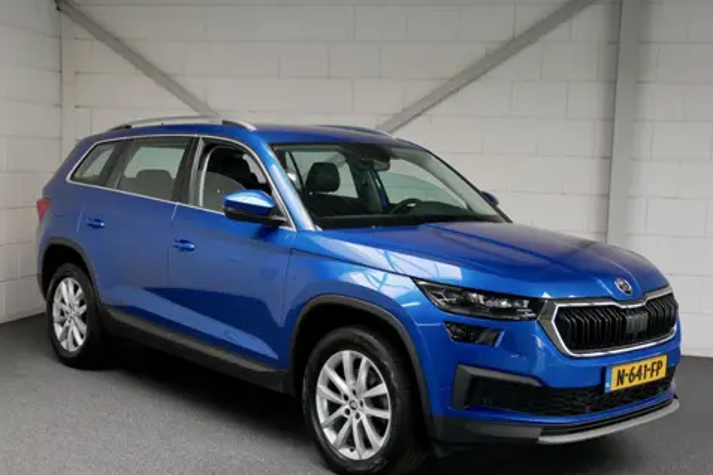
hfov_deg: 44.5
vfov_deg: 30.5
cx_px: 356
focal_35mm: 44
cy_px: 255
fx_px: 871
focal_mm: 21
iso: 1250
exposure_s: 1/125
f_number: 4
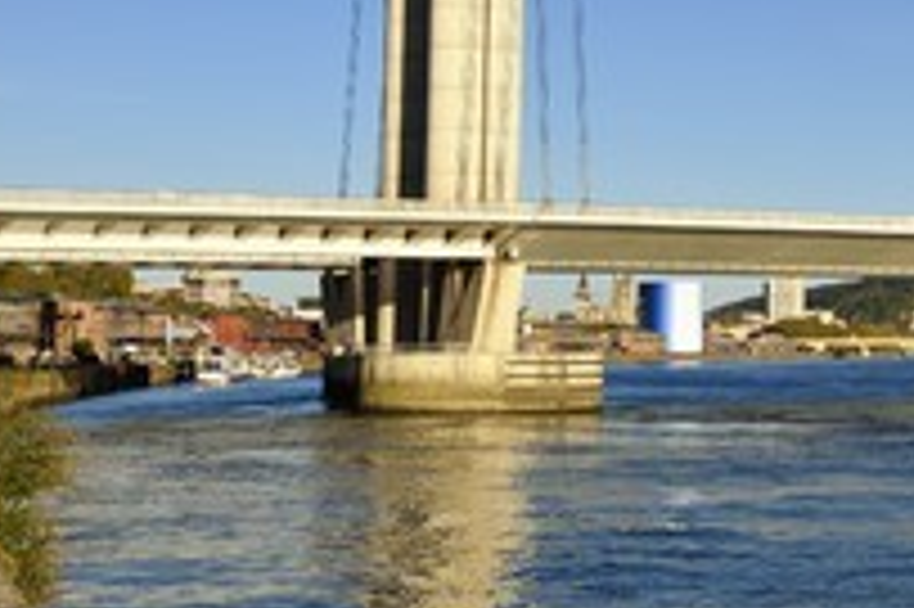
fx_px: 2308
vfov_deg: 14.8
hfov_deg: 21.7
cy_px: 18
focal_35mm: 91
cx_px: 878
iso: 200
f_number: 13
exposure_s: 1/320
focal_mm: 44
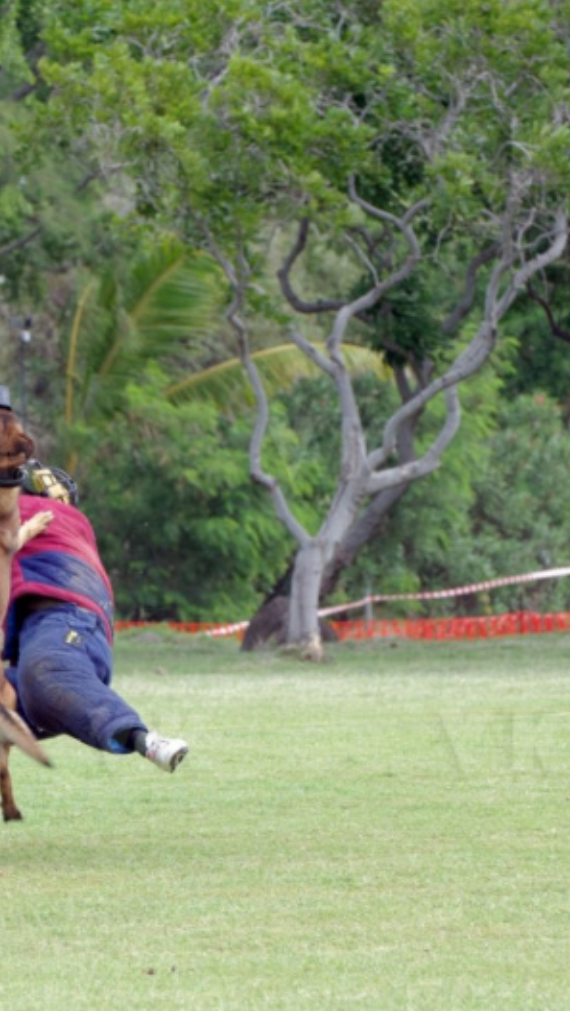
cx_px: 148
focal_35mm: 476
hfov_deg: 2.6
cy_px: 506
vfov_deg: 4.5
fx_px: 12772
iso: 800
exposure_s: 1/320
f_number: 8
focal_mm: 200
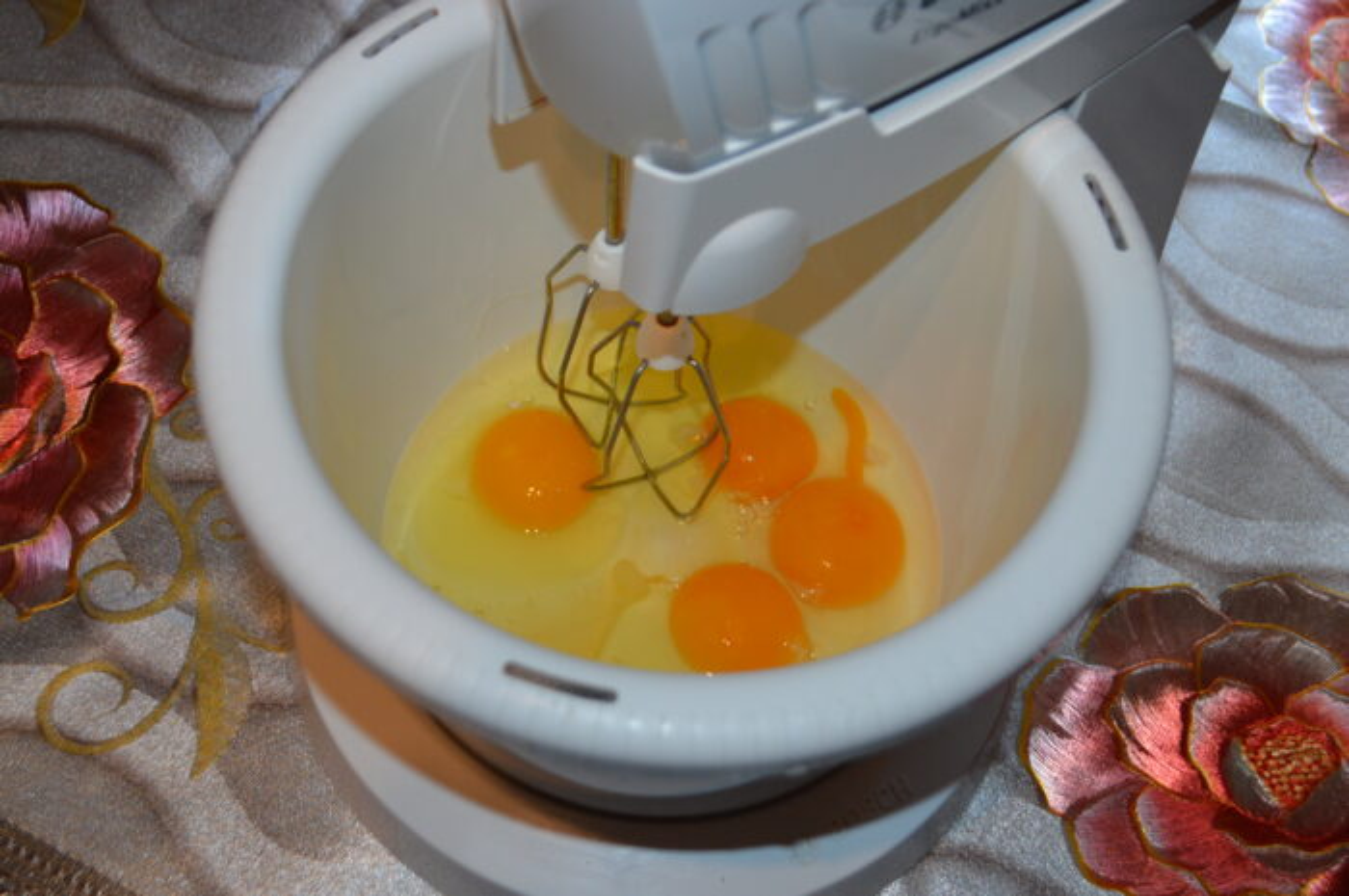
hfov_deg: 43.6
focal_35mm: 45
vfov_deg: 29.8
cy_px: 448
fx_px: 1684
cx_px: 674
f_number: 4.5
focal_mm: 30
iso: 560
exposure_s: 1/60
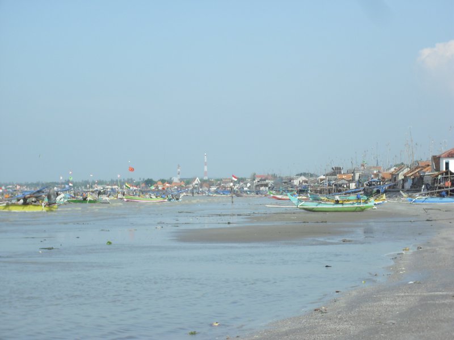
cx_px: 227
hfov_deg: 17.4
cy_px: 170
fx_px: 1482
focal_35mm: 113
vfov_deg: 13.1
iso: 100
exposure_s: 1/640
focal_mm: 18.6
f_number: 5.2
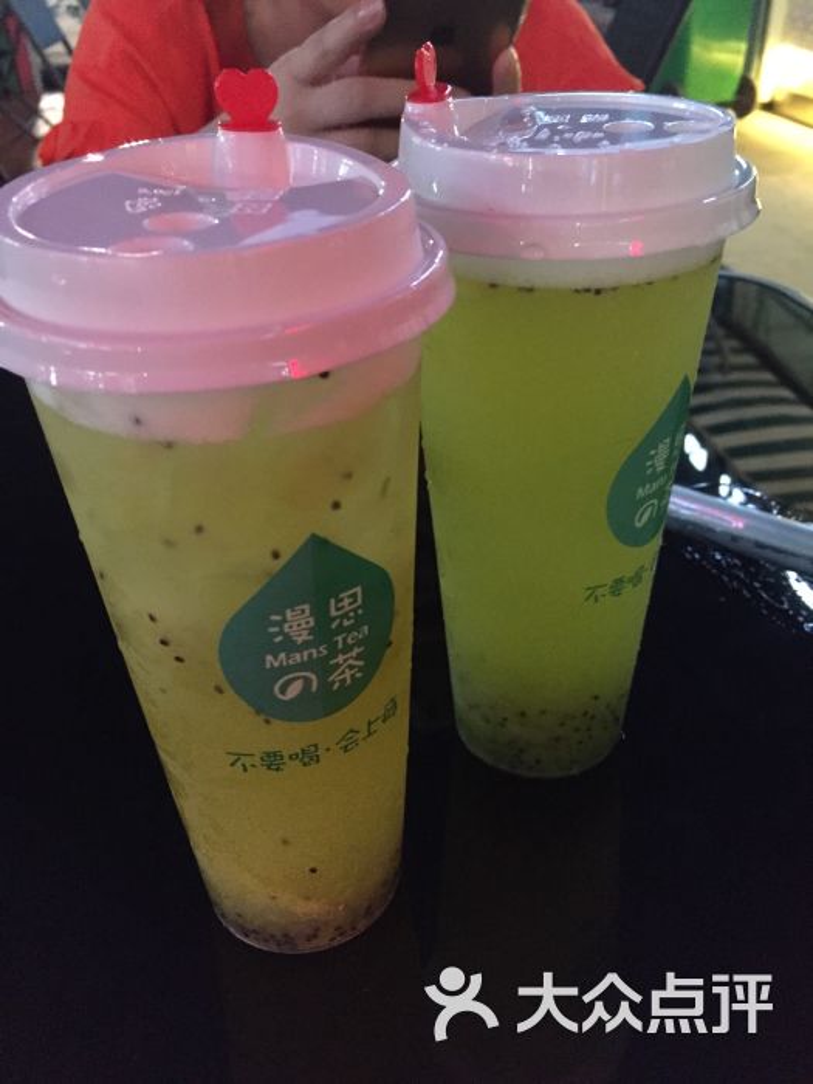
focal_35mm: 29
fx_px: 908
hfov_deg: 48.2
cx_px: 406
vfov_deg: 61.7
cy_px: 542
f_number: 2.2
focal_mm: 4.15
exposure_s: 1/15
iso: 400
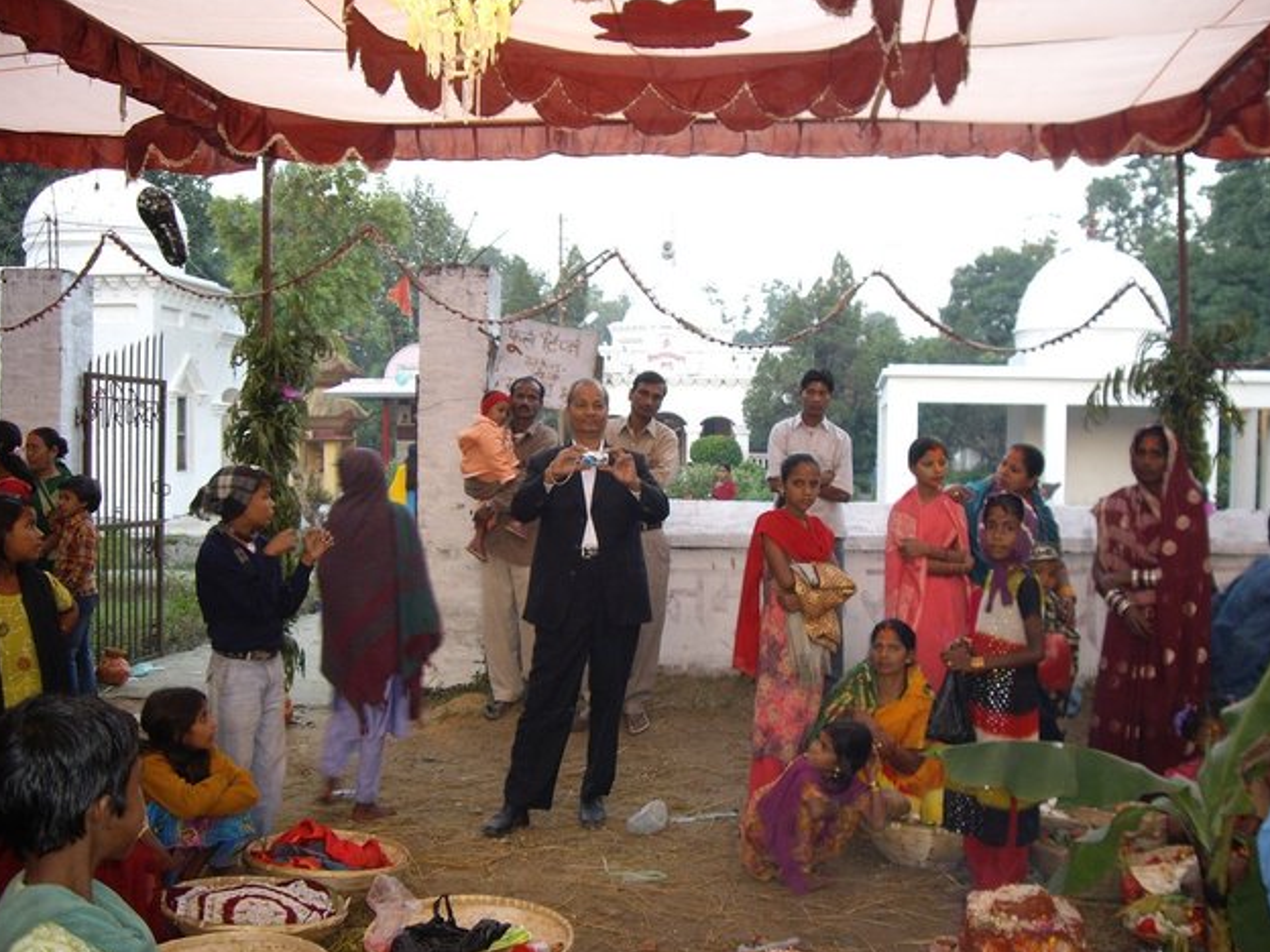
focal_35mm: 39
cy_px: 472
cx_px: 625
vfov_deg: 36.8
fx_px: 1431
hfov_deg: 47.9
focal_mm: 6.2
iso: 100
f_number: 2.7
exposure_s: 1/20
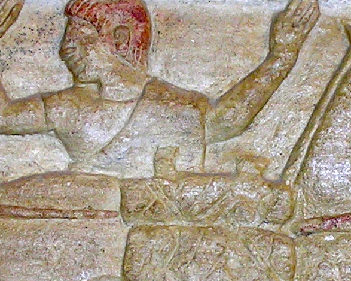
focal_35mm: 259
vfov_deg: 6.0
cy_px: 274
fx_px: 2689
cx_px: 224
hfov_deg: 7.5
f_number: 3.9
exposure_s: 1/60.1
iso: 50
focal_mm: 11.5
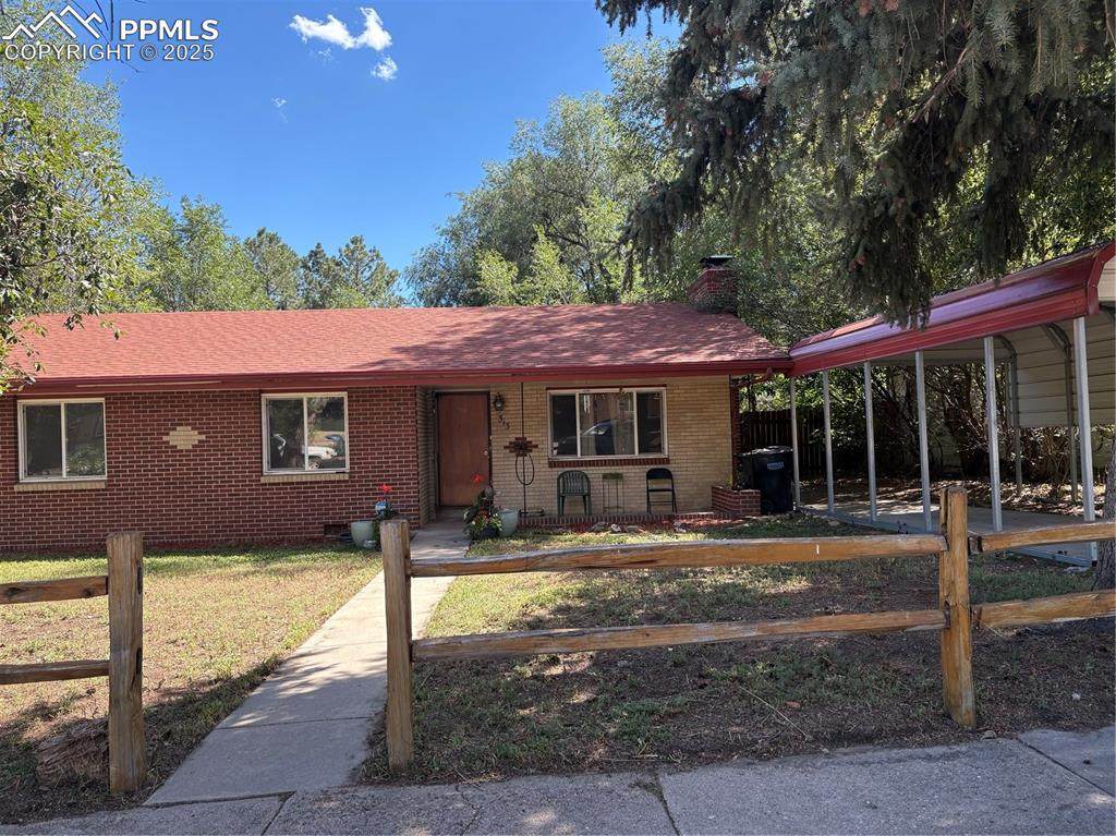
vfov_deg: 53.0
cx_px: 558
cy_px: 418
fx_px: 838
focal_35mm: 26
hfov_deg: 67.3
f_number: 1.6
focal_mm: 5.96
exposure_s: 1/840
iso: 64
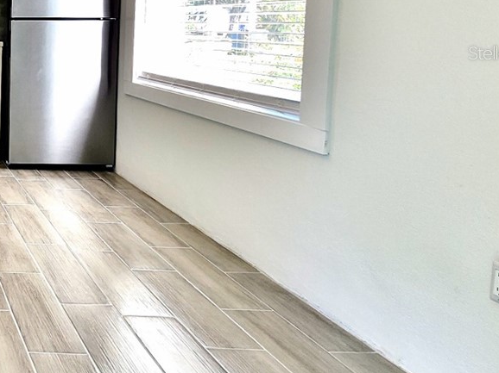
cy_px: 53
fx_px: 519
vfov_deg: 37.6
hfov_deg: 35.8
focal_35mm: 36
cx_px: -141
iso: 50
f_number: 2.2
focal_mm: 2.2
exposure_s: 1/167
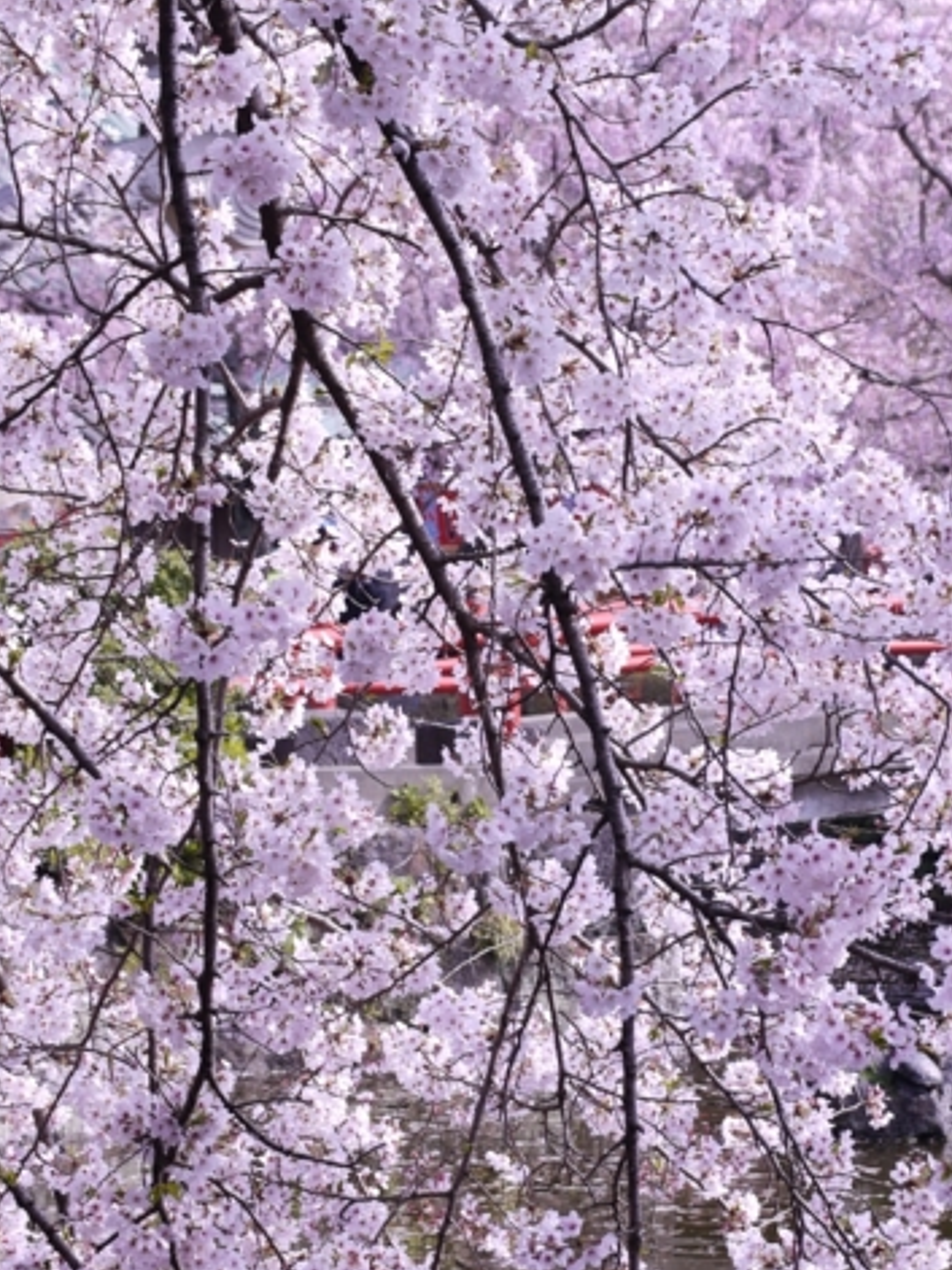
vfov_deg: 12.9
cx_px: 774
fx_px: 5613
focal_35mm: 153
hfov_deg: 9.7
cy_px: 736
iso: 100
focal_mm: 45
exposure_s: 1/80
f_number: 5.6
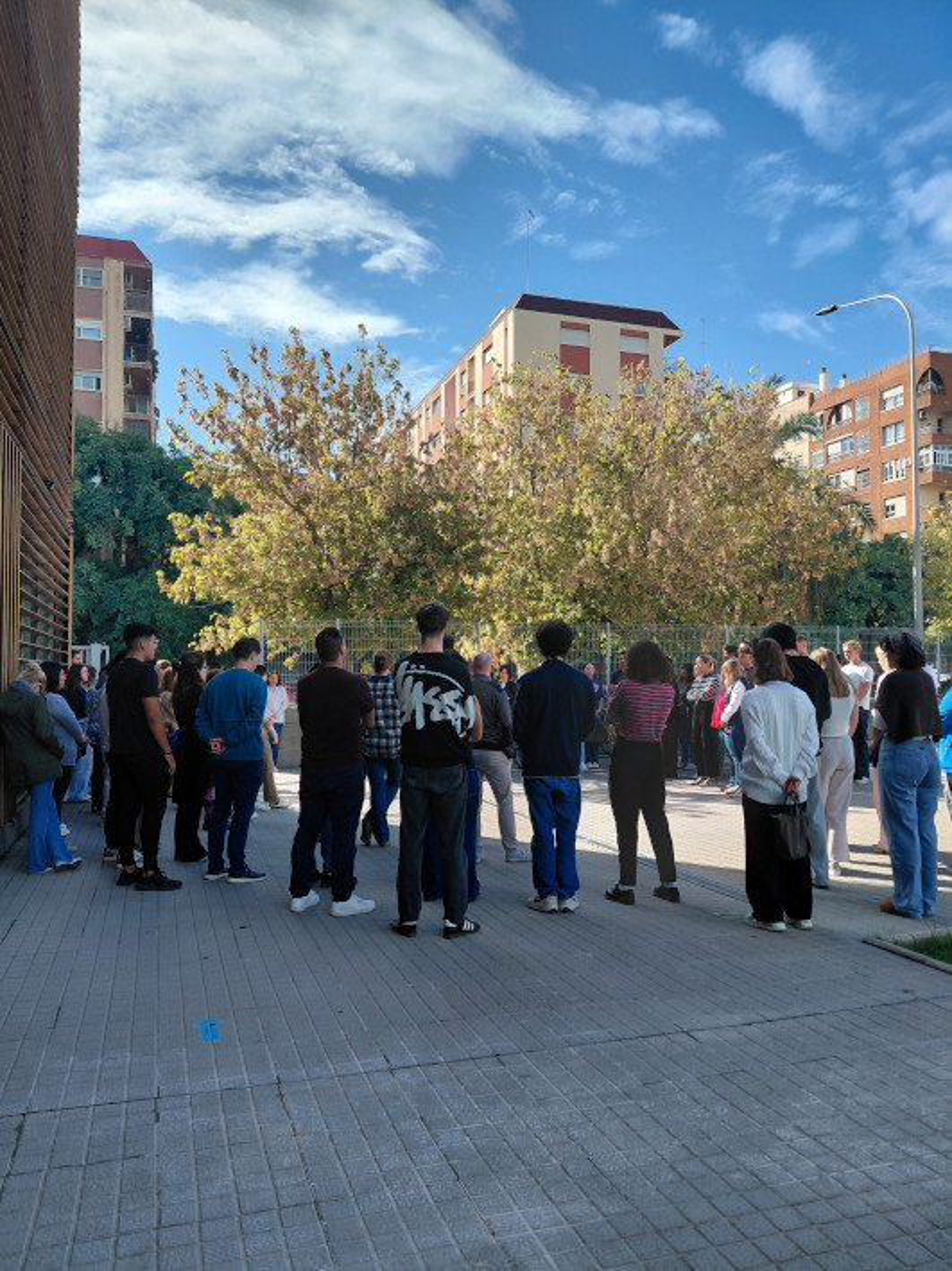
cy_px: 636
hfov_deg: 54.8
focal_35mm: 25
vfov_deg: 69.4
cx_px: 476
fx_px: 918
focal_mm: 4.69
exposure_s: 1/1762
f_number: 1.8
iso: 50
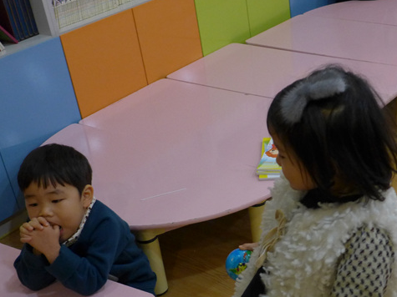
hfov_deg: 32.0
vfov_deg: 24.6
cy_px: 214
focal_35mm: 59
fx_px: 676
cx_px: 307
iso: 400
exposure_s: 1/250
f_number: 1.6
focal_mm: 6.9
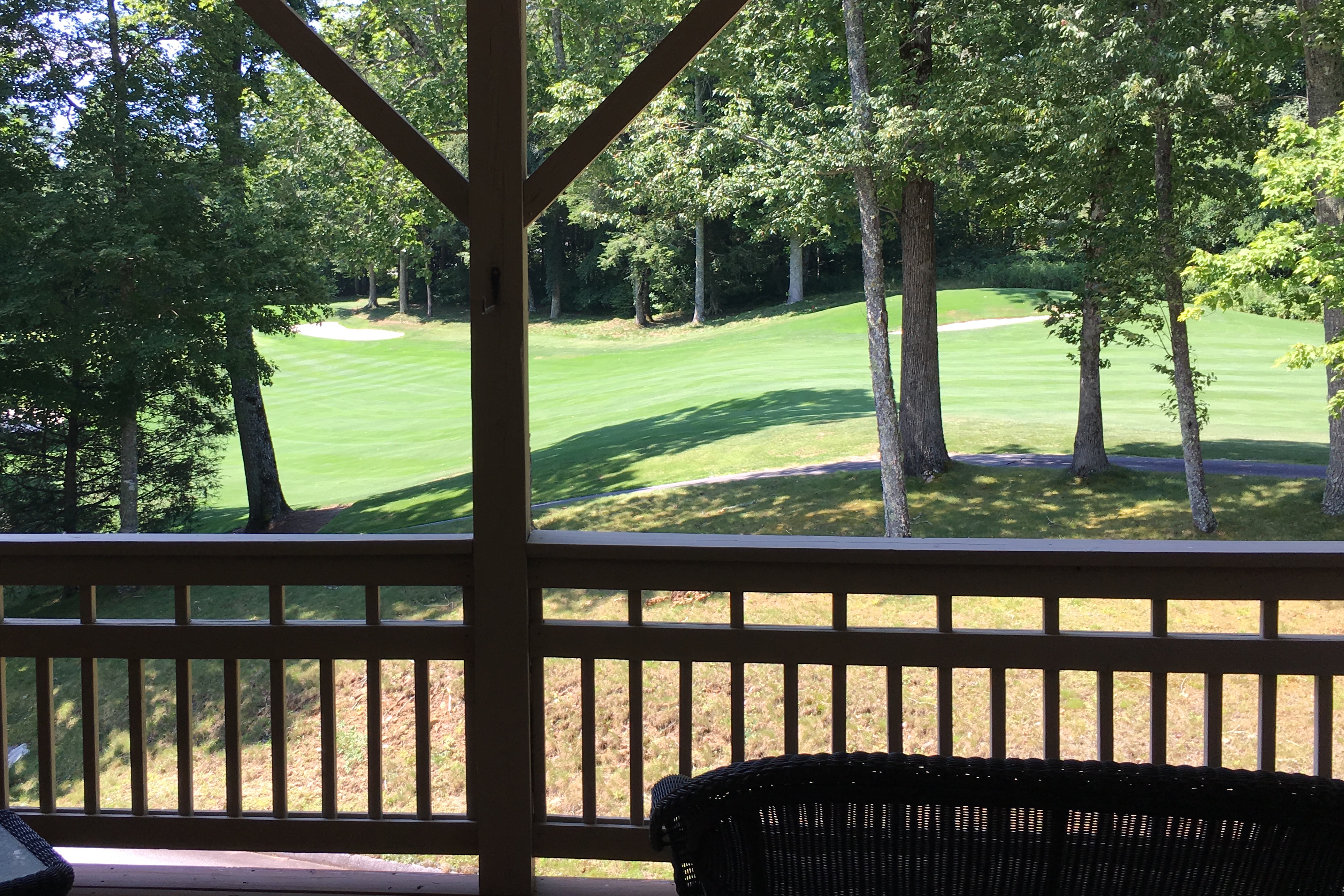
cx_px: 532
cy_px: 360
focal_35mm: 40
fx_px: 1493
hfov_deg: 48.1
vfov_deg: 33.3
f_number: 2.2
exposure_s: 1/330
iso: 25
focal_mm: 4.15
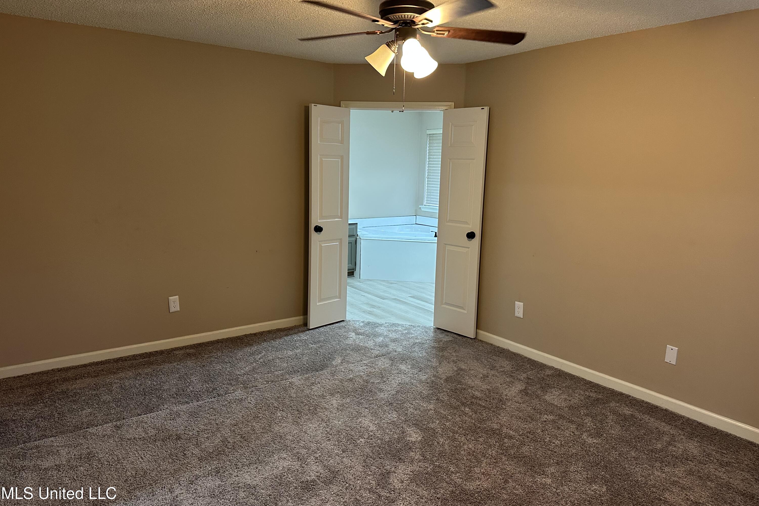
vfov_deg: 51.2
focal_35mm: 25
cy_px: 234
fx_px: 527
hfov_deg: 71.5
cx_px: 380
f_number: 1.78
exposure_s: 1/60
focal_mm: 6.86
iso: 320
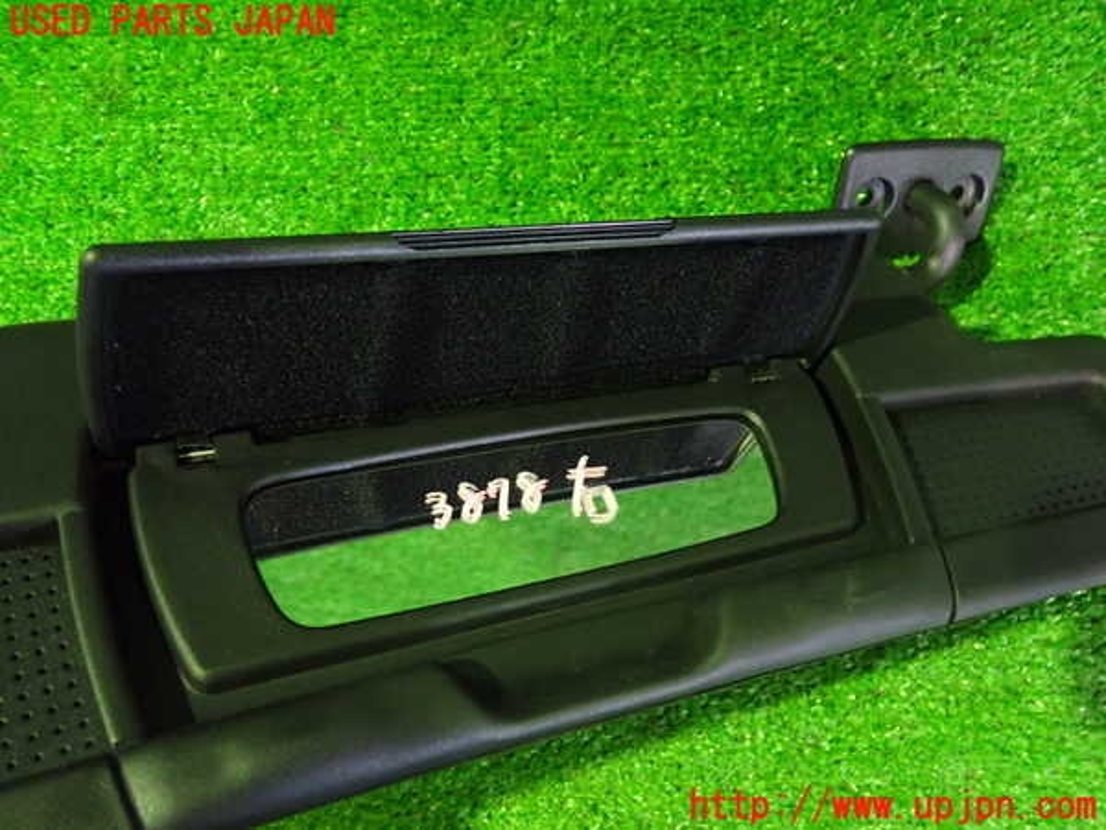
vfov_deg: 46.8
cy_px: 415
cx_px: 553
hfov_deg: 60.0
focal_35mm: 30
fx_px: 959
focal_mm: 5.4
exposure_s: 1/13
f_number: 2.3
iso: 800
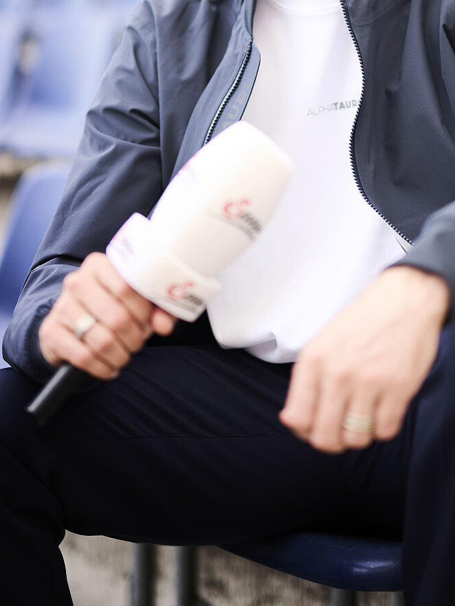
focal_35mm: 98
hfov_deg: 15.1
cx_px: 300
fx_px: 1718
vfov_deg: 19.7
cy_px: 78
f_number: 1.3
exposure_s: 1/1000
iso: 64
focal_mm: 50
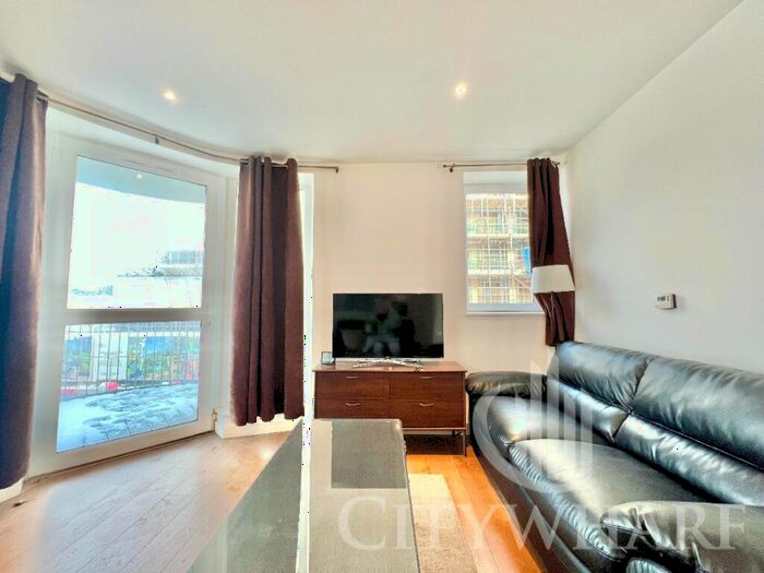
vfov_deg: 89.9
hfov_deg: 106.2
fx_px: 287
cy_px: 286
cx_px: 382
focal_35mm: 13
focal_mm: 1.57
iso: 200
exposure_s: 1/100
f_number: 1.8
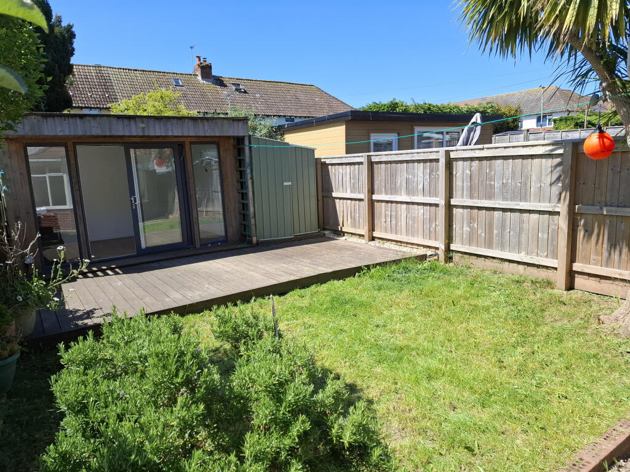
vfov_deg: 58.9
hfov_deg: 73.9
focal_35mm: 23
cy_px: 236
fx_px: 419
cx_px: 315
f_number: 1.8
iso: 50
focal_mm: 5.54
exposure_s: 1/1149
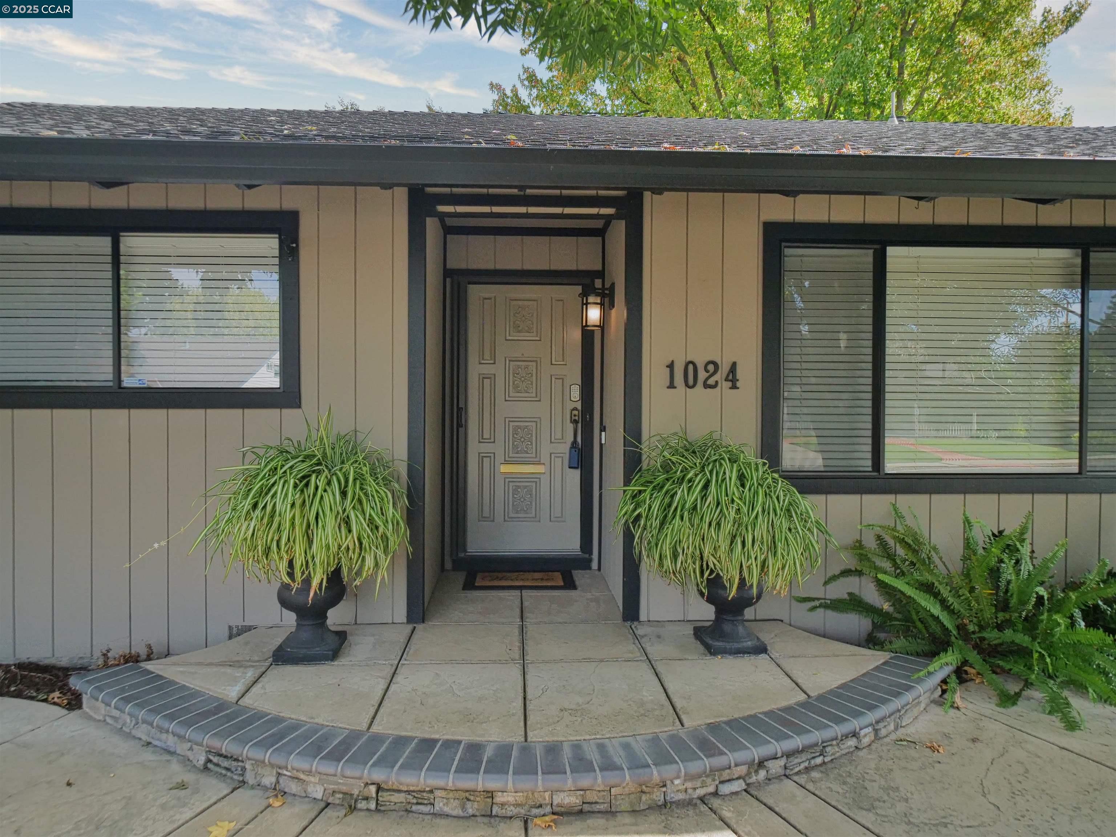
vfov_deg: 71.6
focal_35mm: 18
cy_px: 418
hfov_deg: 87.8
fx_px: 580
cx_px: 558
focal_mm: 9
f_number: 3.2
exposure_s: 1/1600
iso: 640
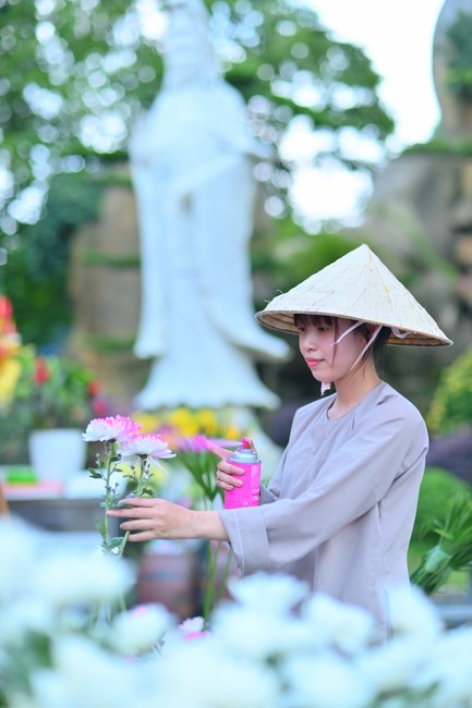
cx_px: 236
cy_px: 354
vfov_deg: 23.9
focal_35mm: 85
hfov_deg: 16.1
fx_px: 1672
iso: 100
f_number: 2.2
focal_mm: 85
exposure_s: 1/400
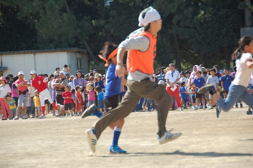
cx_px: 126
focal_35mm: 168
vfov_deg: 8.2
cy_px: 84
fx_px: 1180
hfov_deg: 12.2
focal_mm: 112
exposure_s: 1/800
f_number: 5.6
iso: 400
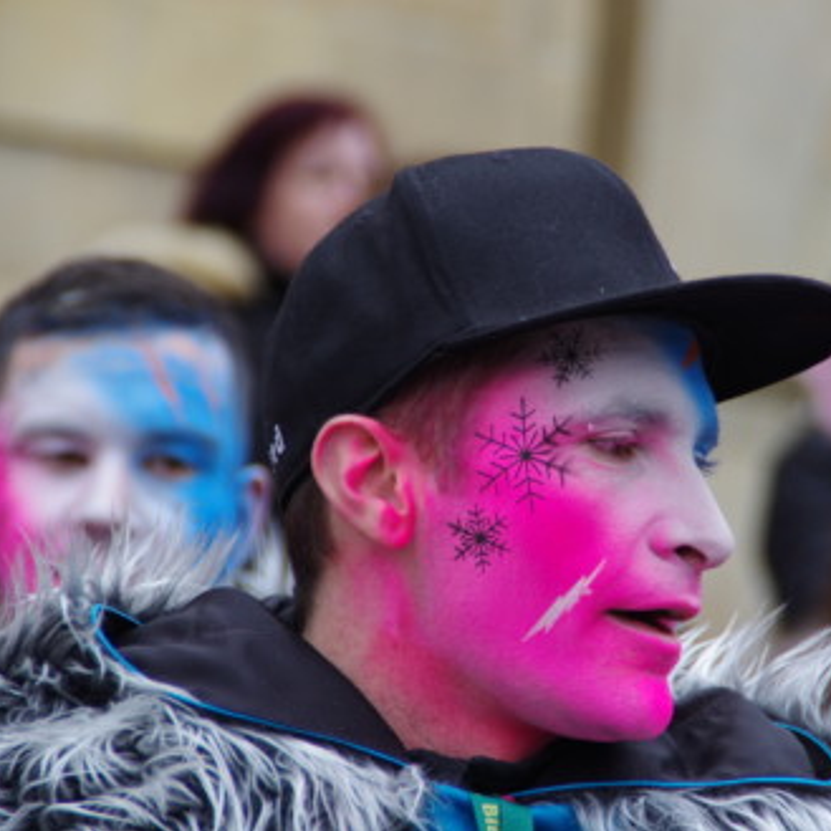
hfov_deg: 4.5
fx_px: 10511
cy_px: 416
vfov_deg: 4.5
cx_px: 500
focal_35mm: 387
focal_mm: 200
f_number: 6.3
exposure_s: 1/250
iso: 800
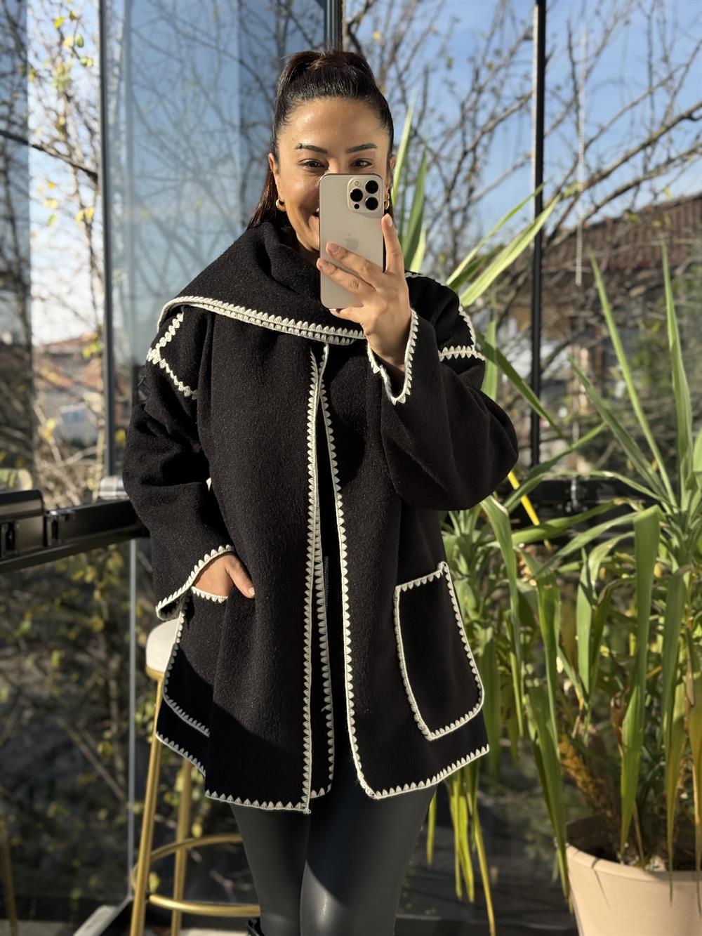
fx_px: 1298
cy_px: 468
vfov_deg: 39.7
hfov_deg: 30.3
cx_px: 351
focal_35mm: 48
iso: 64
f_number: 1.78
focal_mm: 6.76
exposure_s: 1/1377
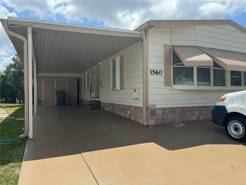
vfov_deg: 56.8
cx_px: 123
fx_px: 171
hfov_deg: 71.6
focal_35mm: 24
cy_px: 92
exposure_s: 1/4049
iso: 80
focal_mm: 6.76
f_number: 1.78
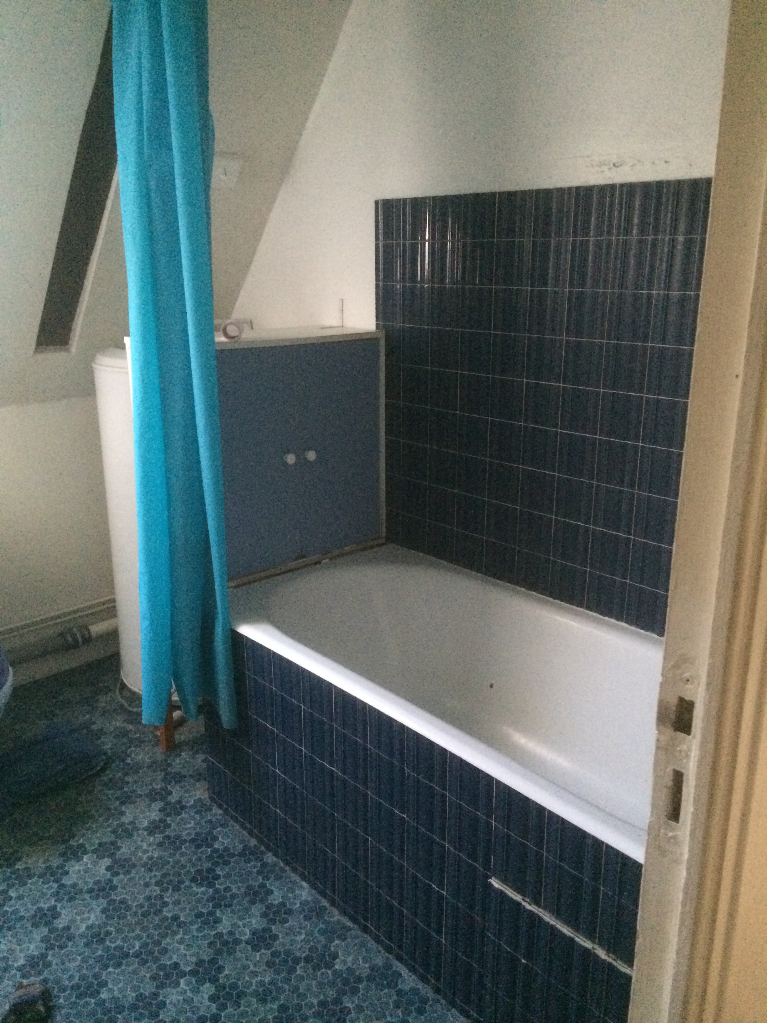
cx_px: 384
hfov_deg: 48.2
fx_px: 857
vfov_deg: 61.7
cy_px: 512
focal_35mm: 29
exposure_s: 1/17
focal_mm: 4.15
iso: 500
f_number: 2.2
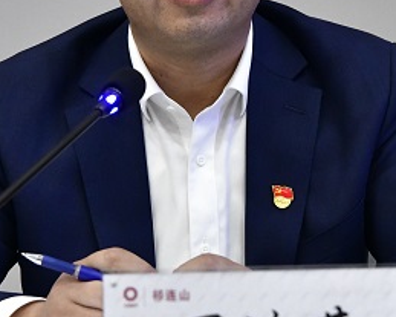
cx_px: 145
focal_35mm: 136
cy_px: 66
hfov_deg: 14.2
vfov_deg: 11.3
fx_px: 1593
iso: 6400
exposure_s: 1/160
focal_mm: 50
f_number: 6.3
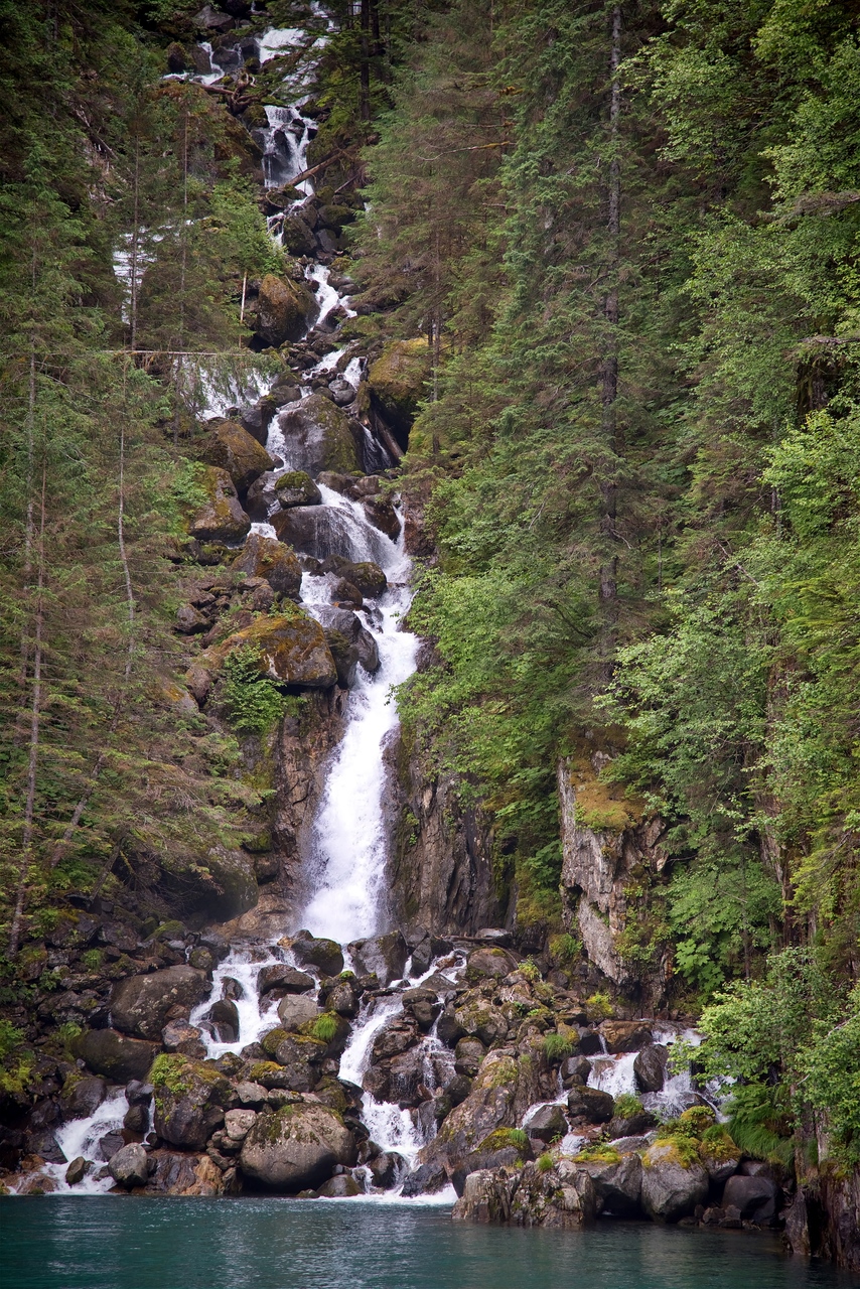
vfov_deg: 17.1
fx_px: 4297
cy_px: 644
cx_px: 430
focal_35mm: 120
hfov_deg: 11.4
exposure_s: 1/250
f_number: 4
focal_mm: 120
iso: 320
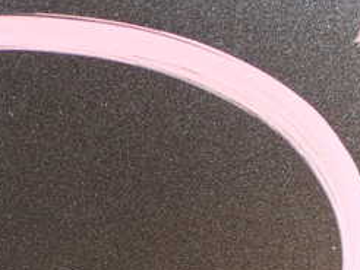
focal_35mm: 78
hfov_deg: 23.4
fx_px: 812
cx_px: -40
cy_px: 302
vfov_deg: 18.2
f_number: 2.4
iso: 200
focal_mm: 5.79
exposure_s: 1/50
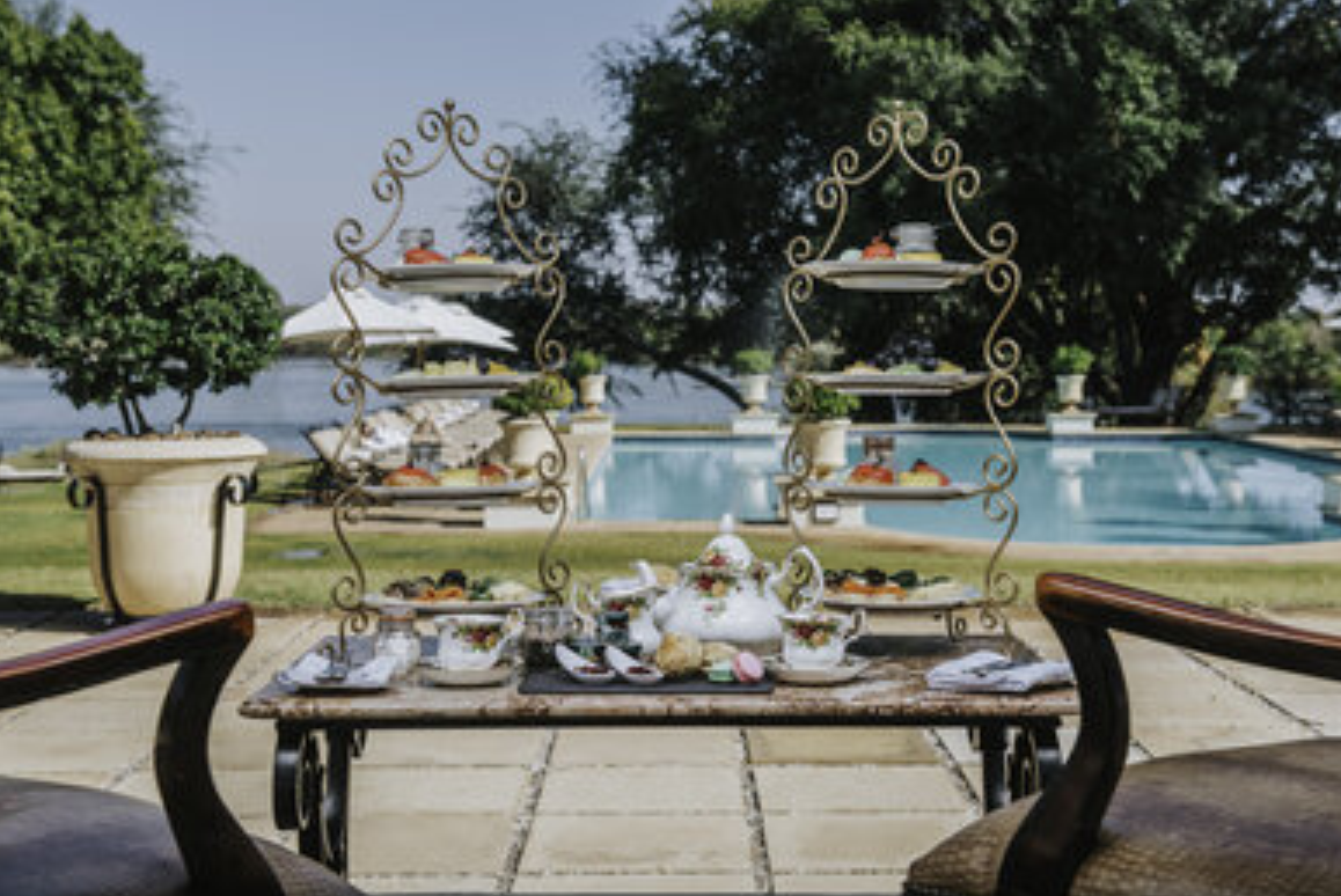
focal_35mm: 57
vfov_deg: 23.8
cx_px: 684
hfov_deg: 35.0
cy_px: 450
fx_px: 2125
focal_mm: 55
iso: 100
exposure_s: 1/320
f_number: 7.1
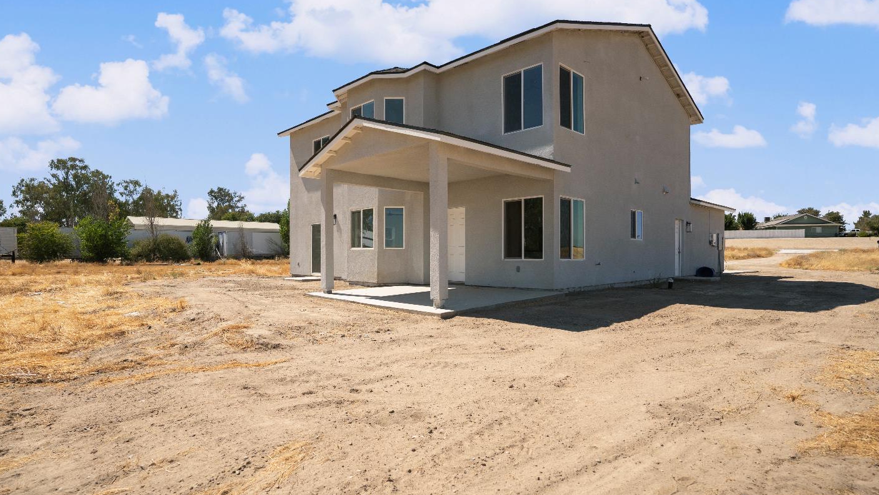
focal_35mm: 19
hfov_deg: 89.6
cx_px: 433
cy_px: 237
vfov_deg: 58.3
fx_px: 443
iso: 800
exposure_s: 1/8000
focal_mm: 17
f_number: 3.5
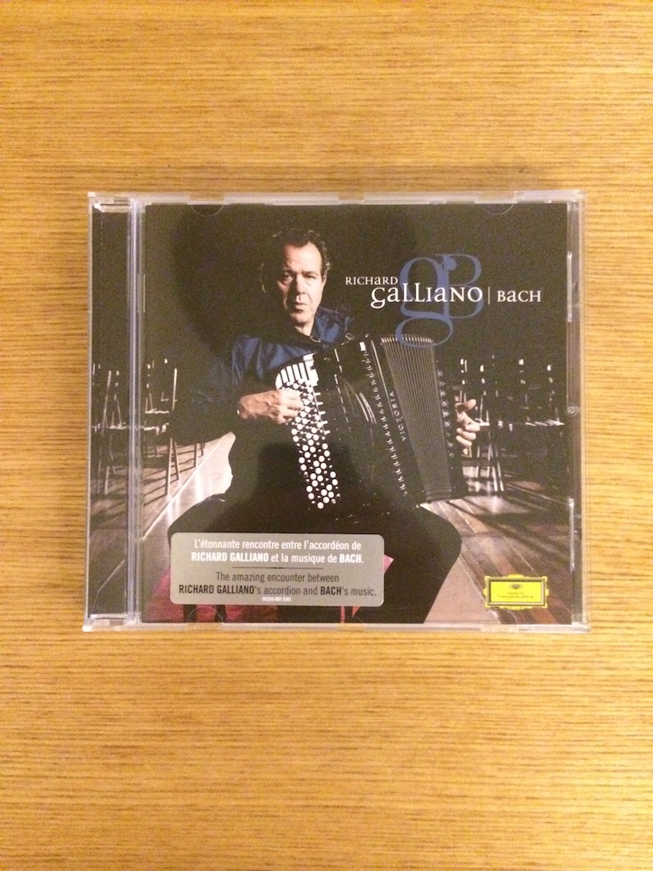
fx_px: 755
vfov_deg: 60.0
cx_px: 326
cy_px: 436
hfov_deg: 46.8
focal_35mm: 30
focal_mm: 4.12
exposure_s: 1/17
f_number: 2.2
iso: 1000
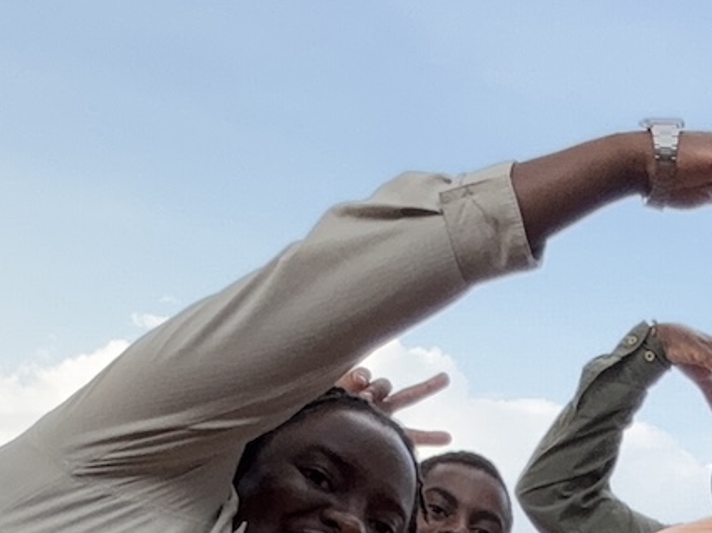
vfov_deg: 12.3
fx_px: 2220
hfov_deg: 17.7
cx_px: 754
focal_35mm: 108
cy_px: 1016
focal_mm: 2.69
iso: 25
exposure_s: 1/173
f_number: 1.9
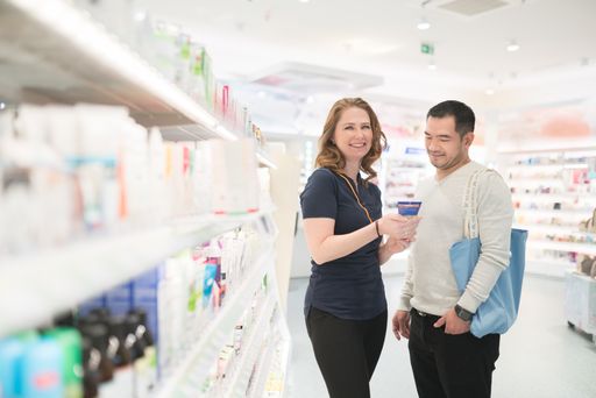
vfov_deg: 37.9
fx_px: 580
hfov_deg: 54.4
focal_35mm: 35
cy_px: 199
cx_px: 298
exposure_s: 1/200
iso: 100
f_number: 1.8
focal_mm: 35
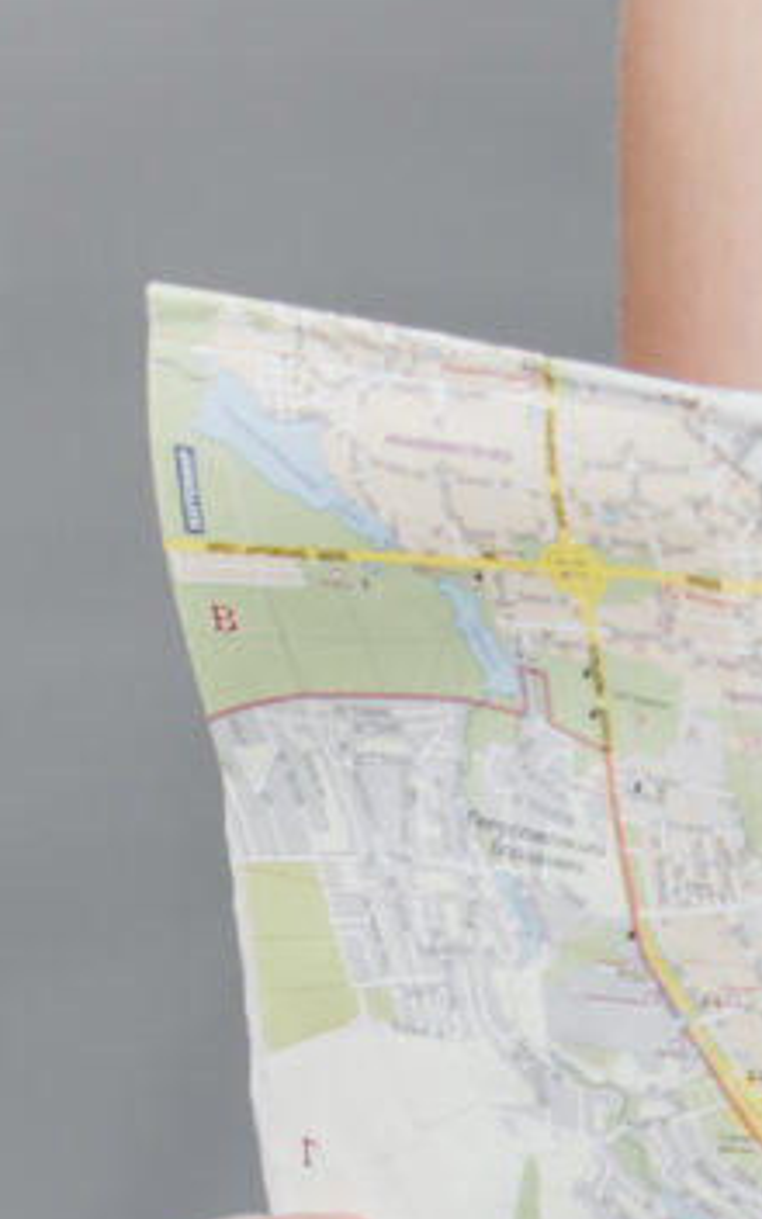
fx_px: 20966
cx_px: 1659
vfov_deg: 3.3
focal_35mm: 631
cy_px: -736
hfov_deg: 2.1
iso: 250
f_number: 3.5
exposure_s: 1/500
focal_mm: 85
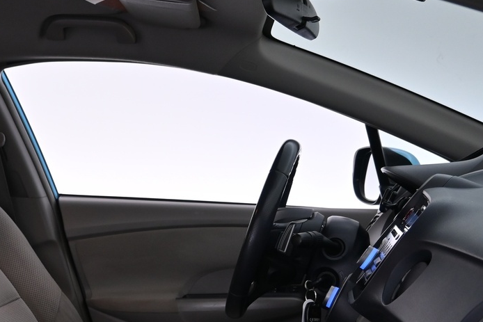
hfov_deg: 34.2
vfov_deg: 23.0
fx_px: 751
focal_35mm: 56
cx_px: 77
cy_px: 343
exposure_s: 1/25
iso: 500
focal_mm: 16
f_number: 3.5
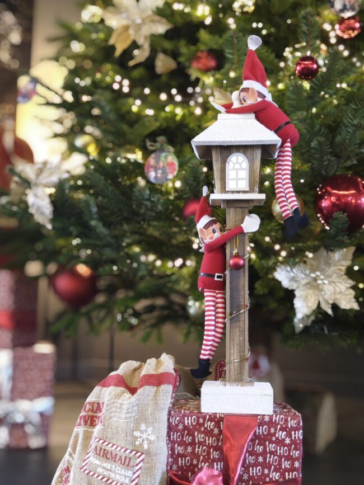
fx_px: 323
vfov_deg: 73.9
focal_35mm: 23
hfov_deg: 58.9
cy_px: 242
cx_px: 182
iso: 500
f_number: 1.63
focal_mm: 8.72
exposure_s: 1/25
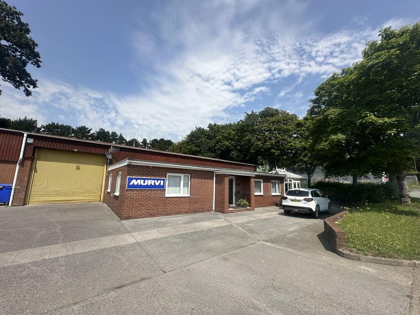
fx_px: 170
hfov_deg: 102.1
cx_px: 210
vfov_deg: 85.7
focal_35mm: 14
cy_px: 158
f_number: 2.2
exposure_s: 1/2564
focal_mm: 2.22
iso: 40
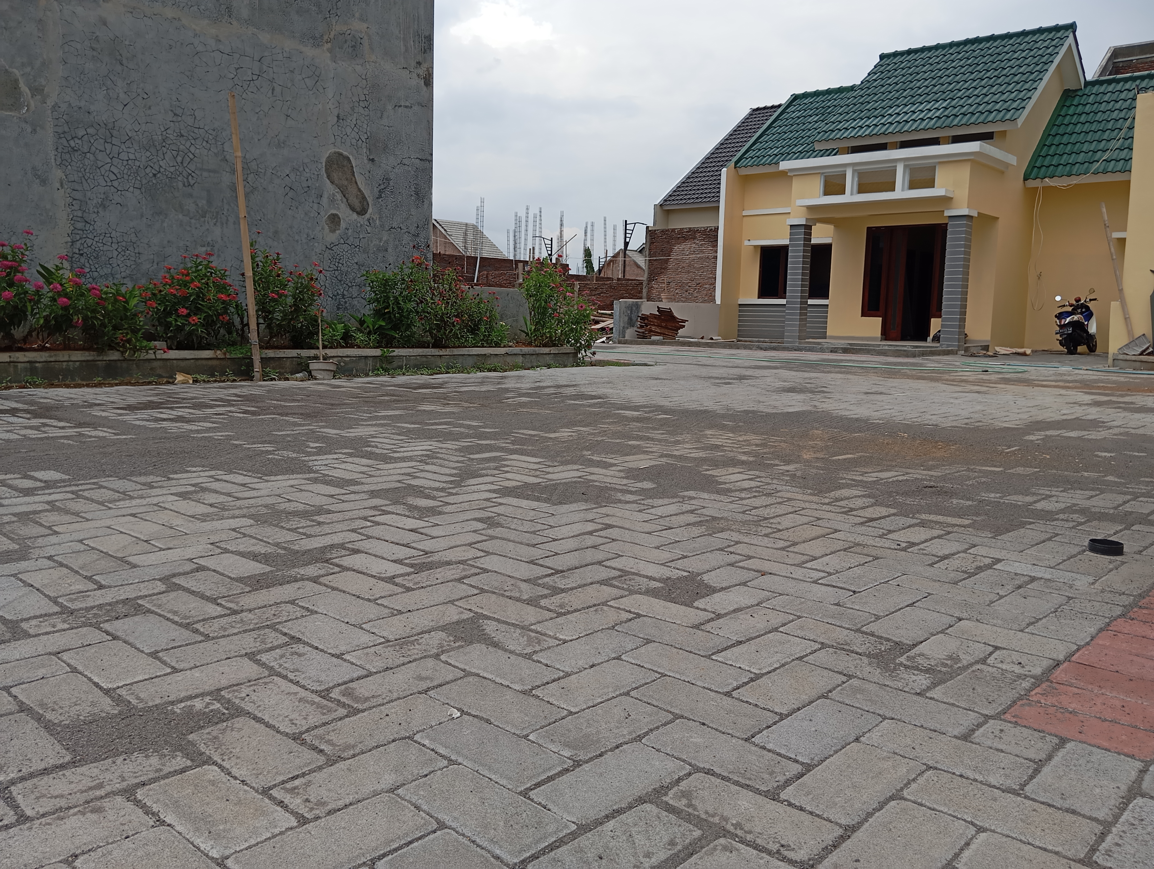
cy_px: 434
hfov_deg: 63.4
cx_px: 577
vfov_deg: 49.9
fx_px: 935
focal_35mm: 28
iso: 108
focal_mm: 4.22
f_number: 1.8
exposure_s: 1/412
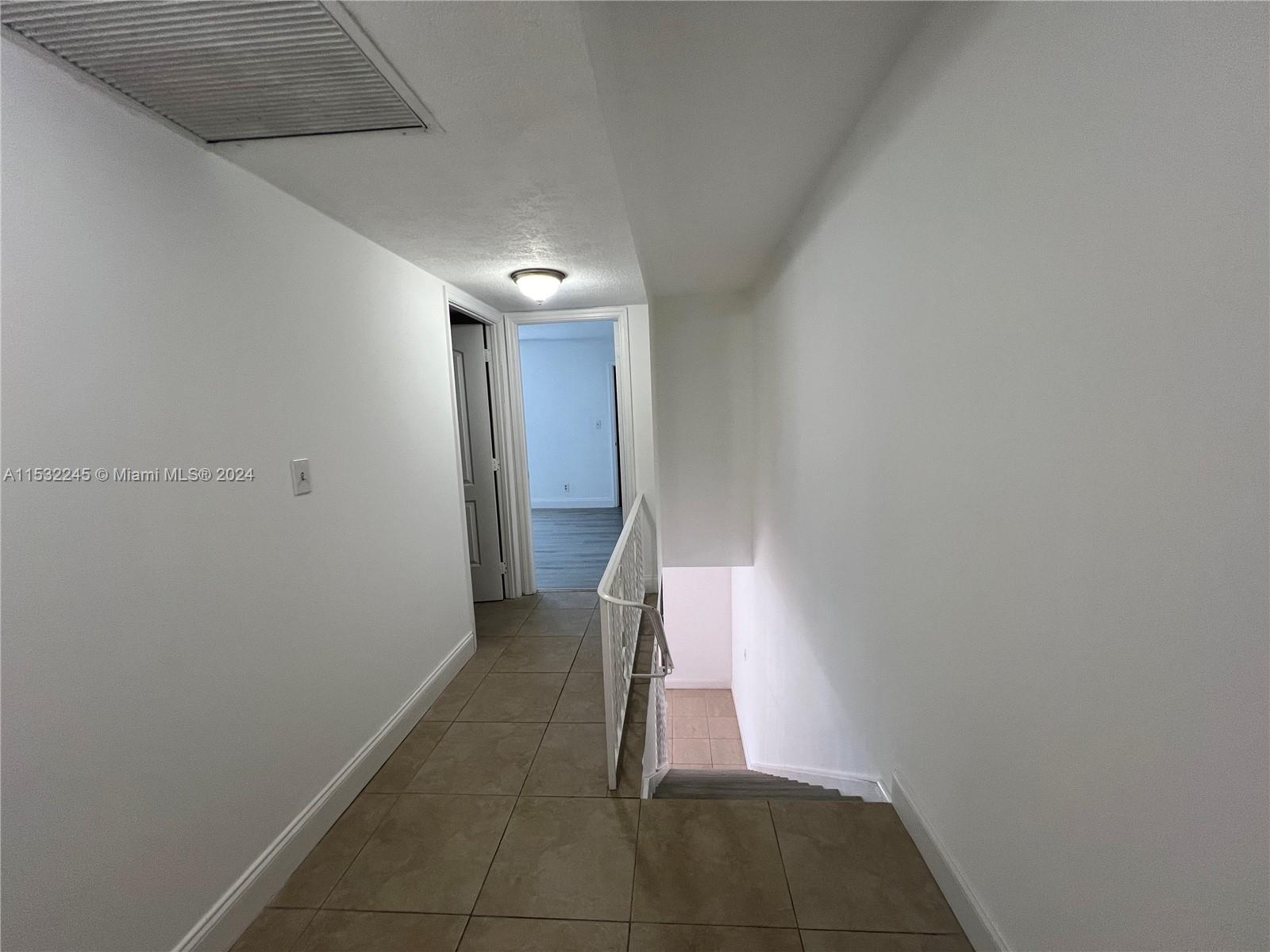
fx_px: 477
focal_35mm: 13
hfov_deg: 106.2
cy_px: 476
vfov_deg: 89.9
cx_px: 635
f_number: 1.8
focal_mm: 1.57
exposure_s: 1/120
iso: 125
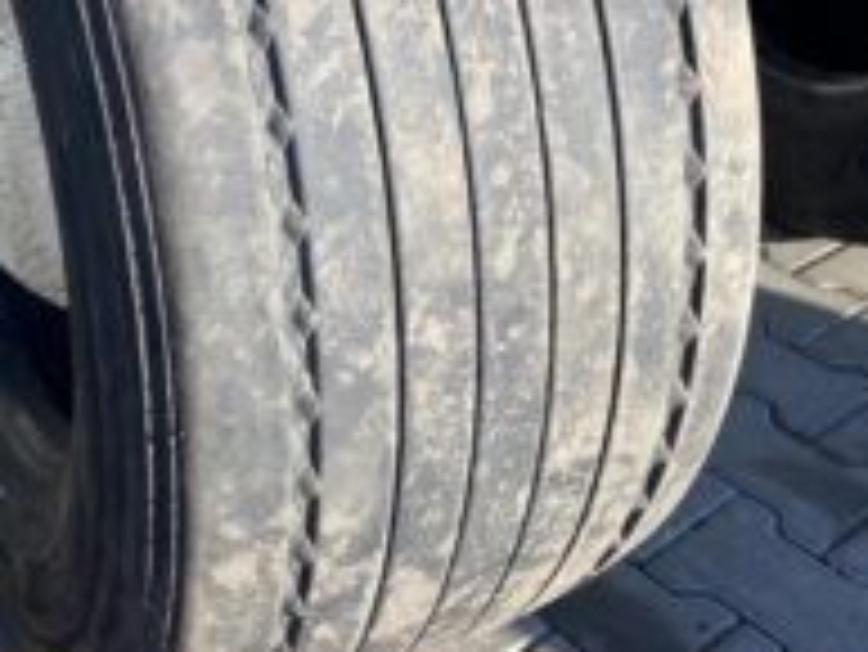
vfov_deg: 24.9
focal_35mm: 58
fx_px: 1455
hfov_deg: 33.0
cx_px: 319
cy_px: 151
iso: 32
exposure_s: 1/747
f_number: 1.8
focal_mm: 4.25
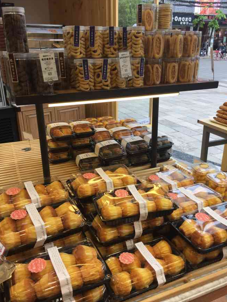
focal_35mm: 31
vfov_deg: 58.3
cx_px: 114
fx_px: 271
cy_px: 154
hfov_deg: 45.5
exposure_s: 1/226
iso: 32
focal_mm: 4.15
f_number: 2.2
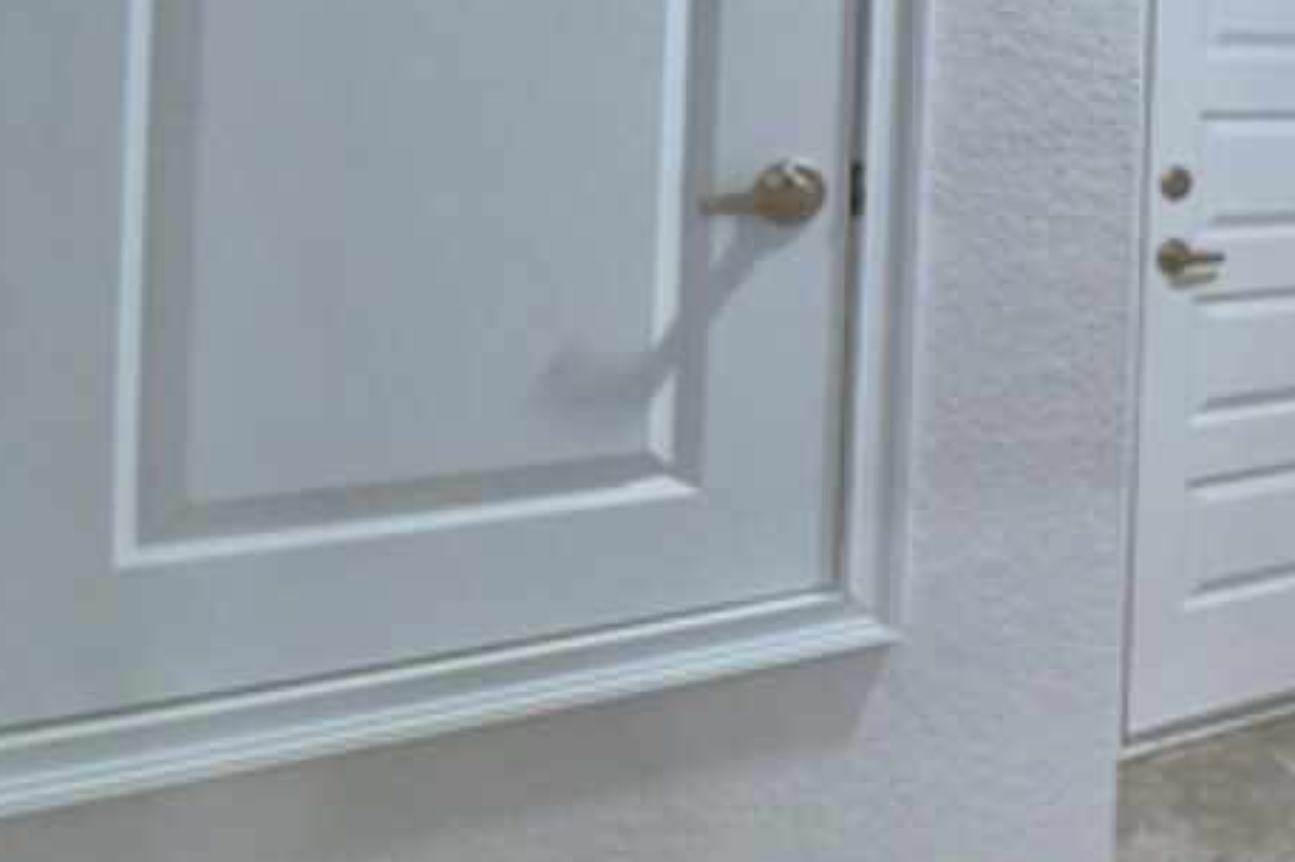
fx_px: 1510
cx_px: 1570
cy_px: 62
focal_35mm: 42
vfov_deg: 30.3
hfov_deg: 35.8
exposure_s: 1/30
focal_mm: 10
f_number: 4.5
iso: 450
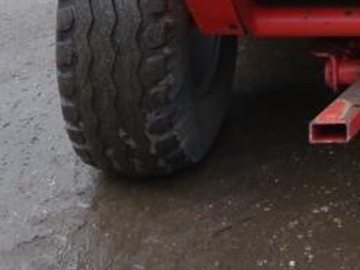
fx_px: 1290
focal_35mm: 124
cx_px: 534
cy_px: -242
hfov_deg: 14.8
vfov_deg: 11.0
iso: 160
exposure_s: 1/60
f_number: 3.6
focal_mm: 15
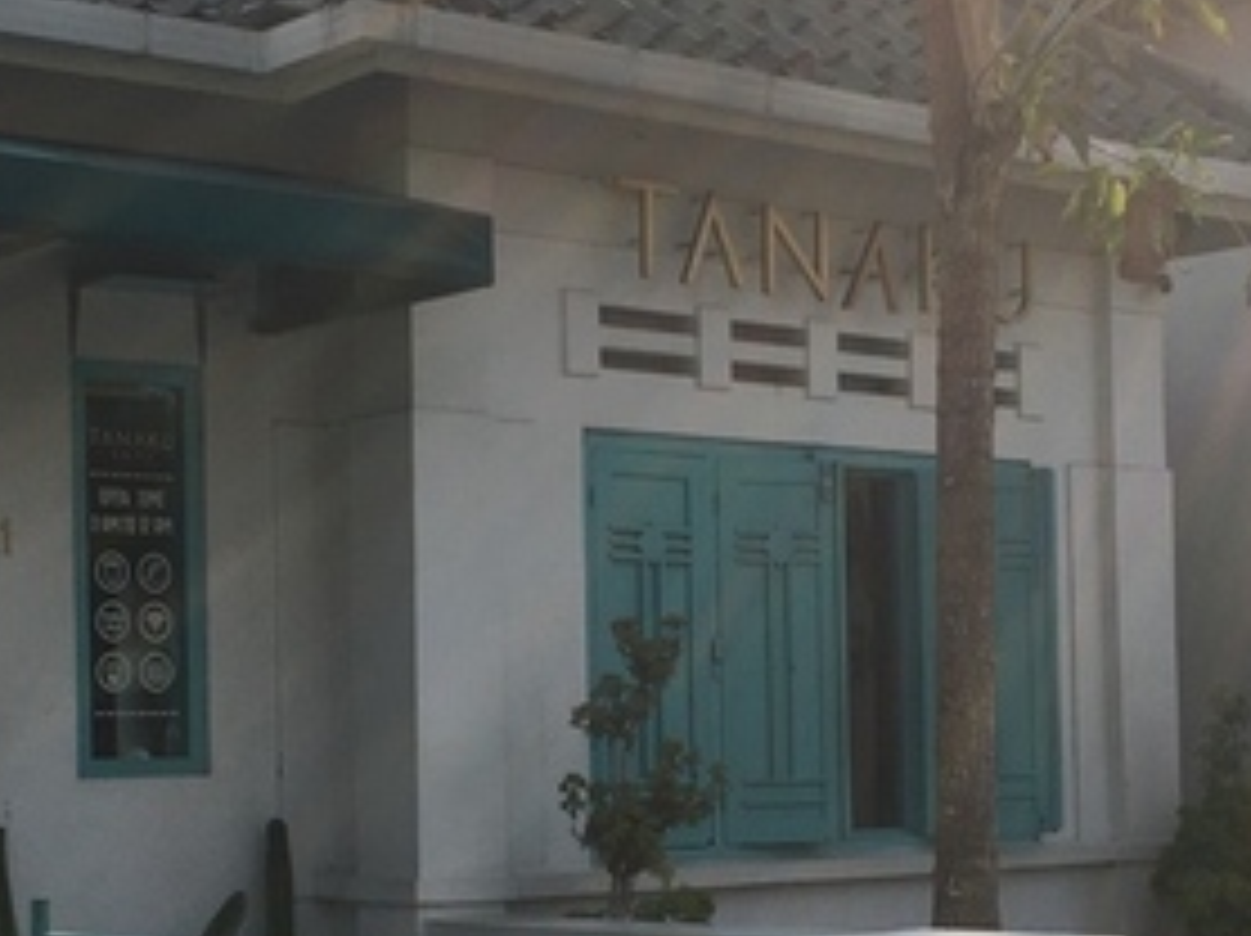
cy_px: 659
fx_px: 2853
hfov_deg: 24.7
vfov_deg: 18.6
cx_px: 698
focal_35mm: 79
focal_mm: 4.15
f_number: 2.2
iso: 25
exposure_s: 1/974
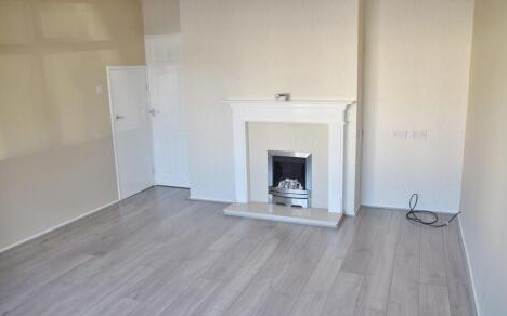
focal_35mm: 28
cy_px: 154
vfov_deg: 44.5
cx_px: 256
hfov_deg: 66.5
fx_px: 387
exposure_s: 1/250
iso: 450
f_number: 3.5
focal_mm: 18
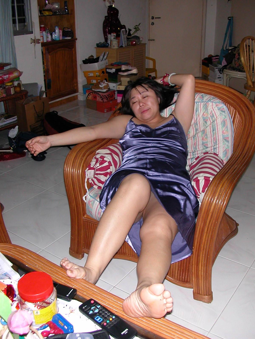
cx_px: 128
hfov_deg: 38.7
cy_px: 170
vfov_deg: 50.1
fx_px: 363
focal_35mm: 37
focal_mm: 5.6
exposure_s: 1/59.9
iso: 110
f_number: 2.7
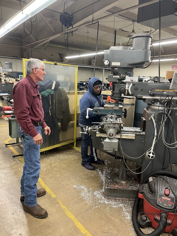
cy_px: 118
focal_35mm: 26
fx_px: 177
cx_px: 88
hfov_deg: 53.1
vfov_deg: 67.3
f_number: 1.6
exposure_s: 1/60
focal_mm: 5.1
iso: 125
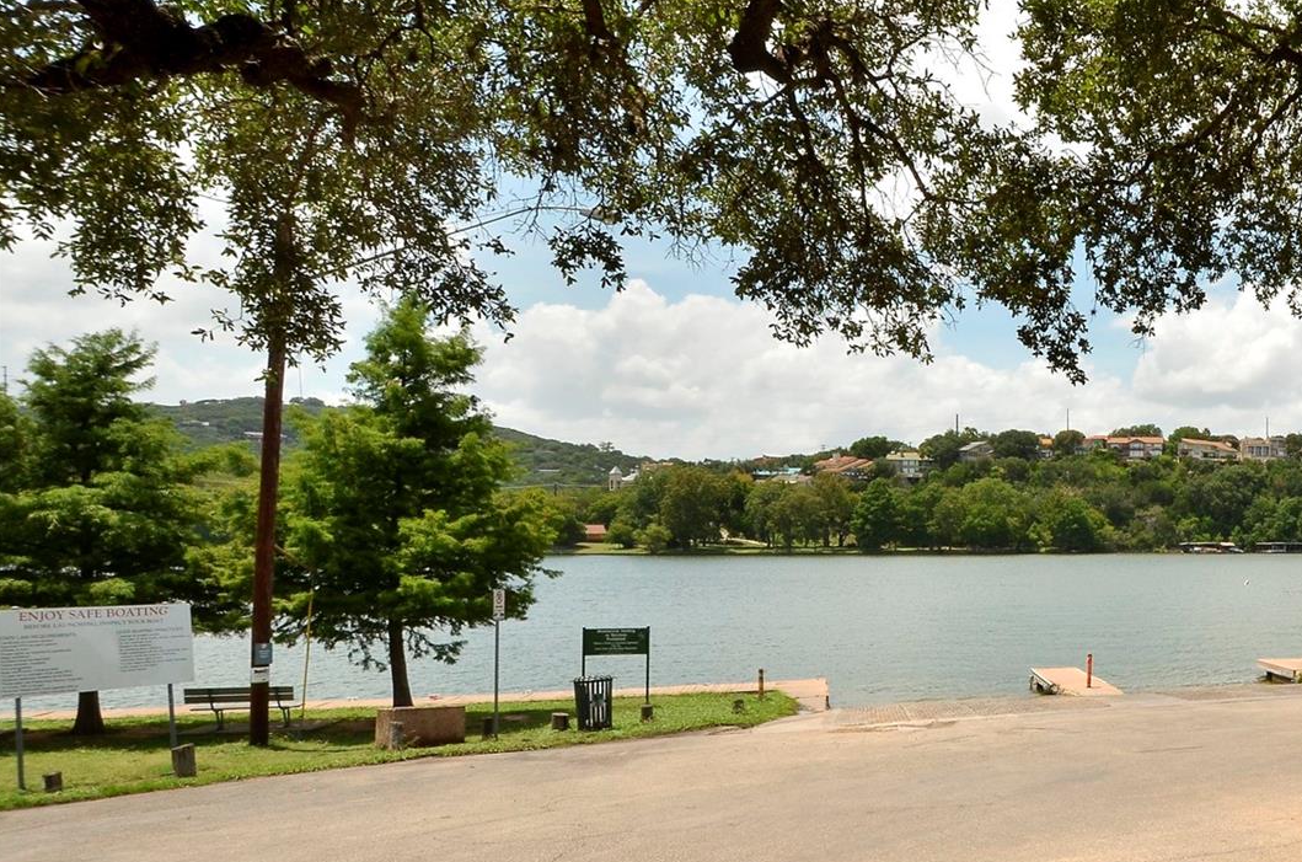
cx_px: 1252
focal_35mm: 29
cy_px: 514
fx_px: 1046
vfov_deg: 44.5
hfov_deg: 52.9
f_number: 16
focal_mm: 10
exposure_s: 1/250
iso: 200
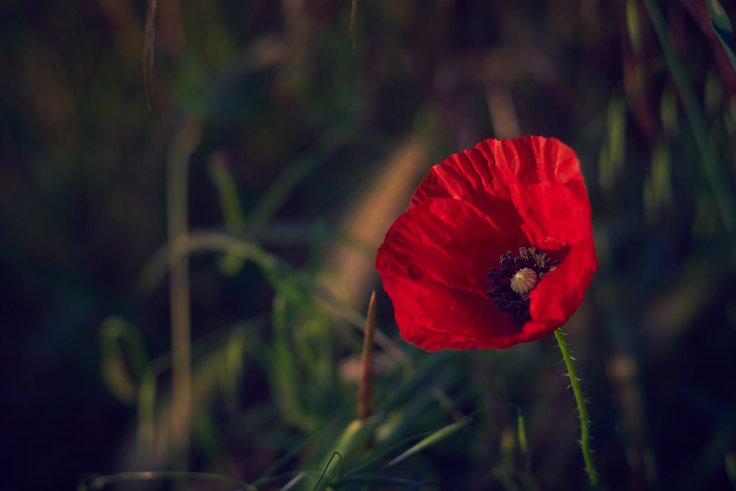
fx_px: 1779
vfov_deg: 15.7
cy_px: 246
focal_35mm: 87
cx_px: 368
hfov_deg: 23.4
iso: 400
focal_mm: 58
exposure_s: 1/1250
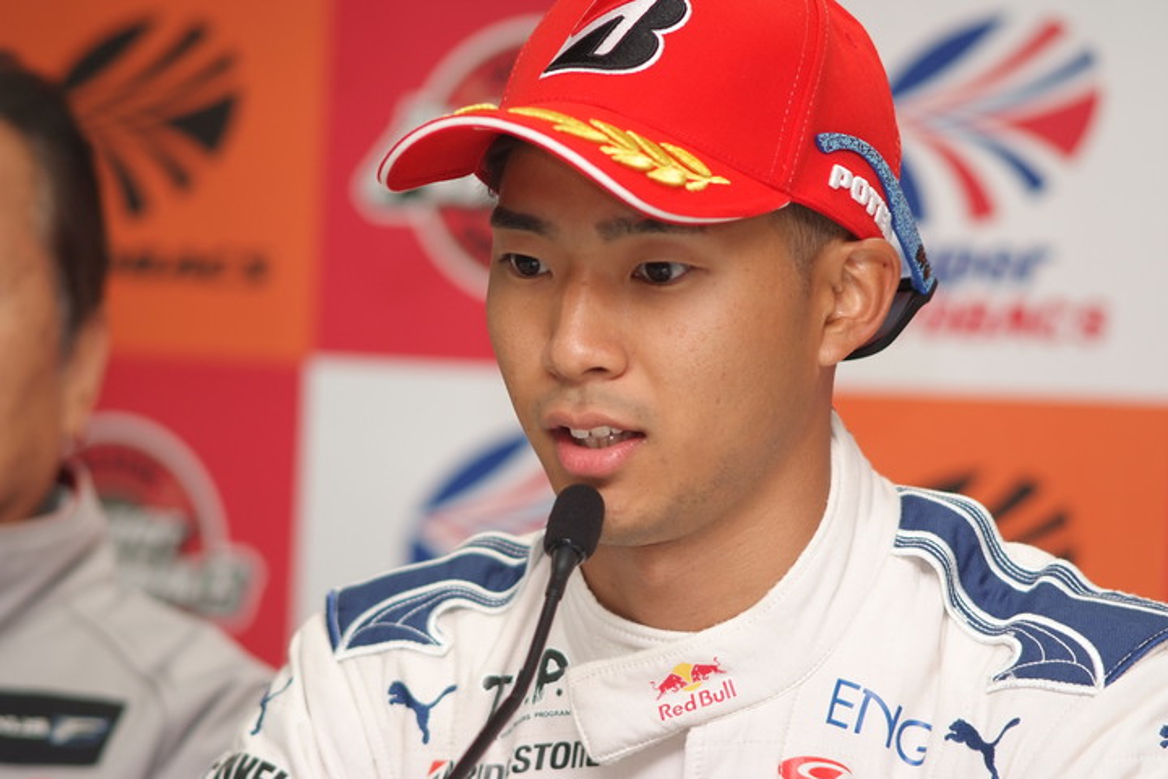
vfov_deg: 5.1
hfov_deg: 7.6
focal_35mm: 270
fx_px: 8759
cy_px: 390
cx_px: 584
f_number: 2.8
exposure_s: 1/250
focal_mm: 180
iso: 400
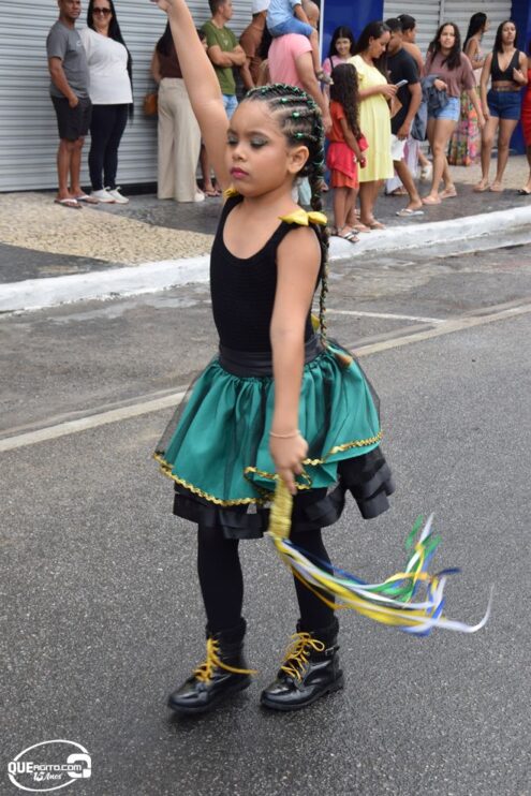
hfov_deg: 21.6
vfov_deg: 31.9
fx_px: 1393
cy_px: 398
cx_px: 266
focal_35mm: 63
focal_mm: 42
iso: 320
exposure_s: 1/250
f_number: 8
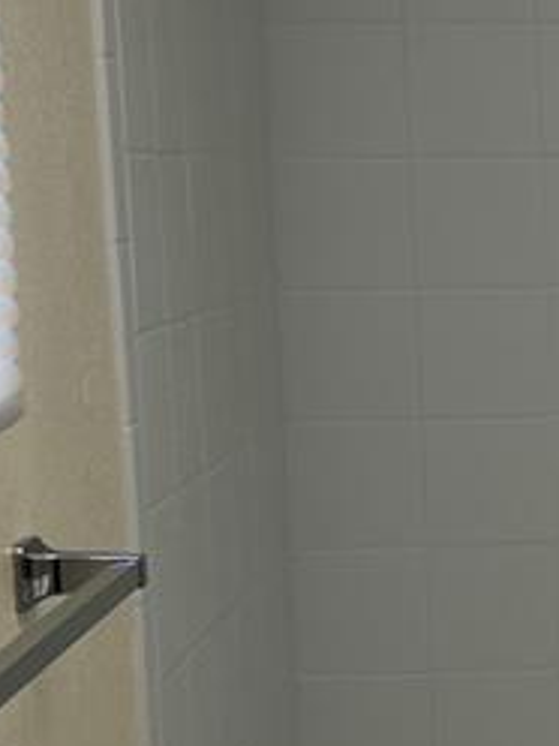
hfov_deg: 11.0
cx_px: 986
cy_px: 523
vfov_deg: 15.6
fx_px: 2713
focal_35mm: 126
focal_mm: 5.7
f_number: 1.5
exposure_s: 1/120
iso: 40
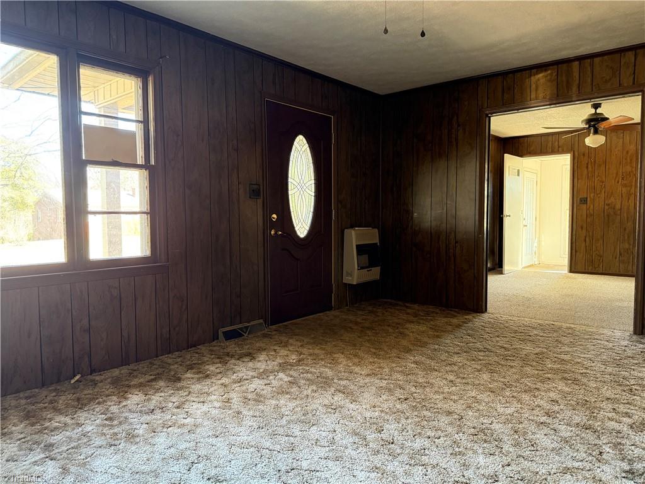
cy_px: 242
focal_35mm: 24
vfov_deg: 56.8
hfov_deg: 71.6
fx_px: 447
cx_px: 322
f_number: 1.78
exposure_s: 1/60
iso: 400
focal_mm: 6.76
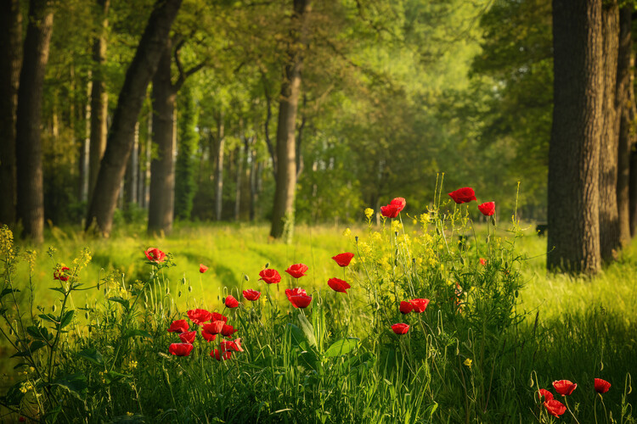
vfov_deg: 11.8
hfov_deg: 17.6
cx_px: 318
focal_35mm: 116
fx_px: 2052
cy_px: 212
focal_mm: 116
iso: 800
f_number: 9
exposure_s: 1/320
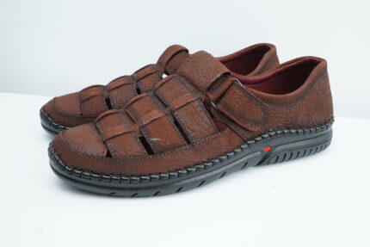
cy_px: 124
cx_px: 185
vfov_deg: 36.0
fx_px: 380
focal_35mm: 37
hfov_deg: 51.9
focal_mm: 25
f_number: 11
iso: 1000
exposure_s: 1/100
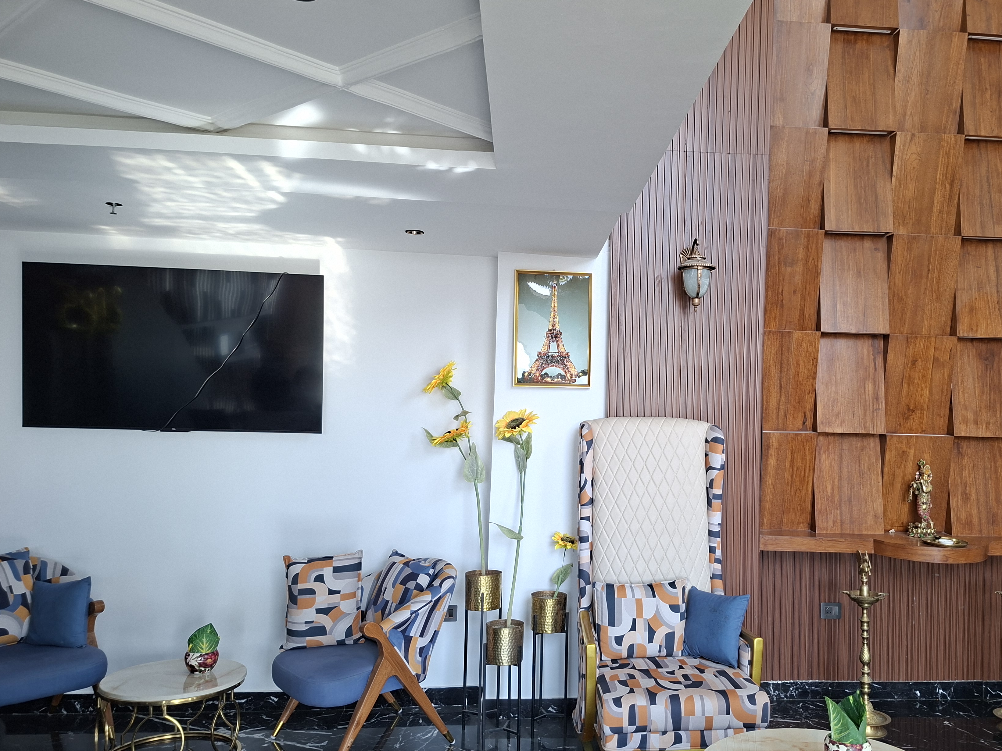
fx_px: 810
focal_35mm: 28
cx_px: 586
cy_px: 400
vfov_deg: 49.7
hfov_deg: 63.0
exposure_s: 1/102
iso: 50
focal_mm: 5.54
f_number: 1.8
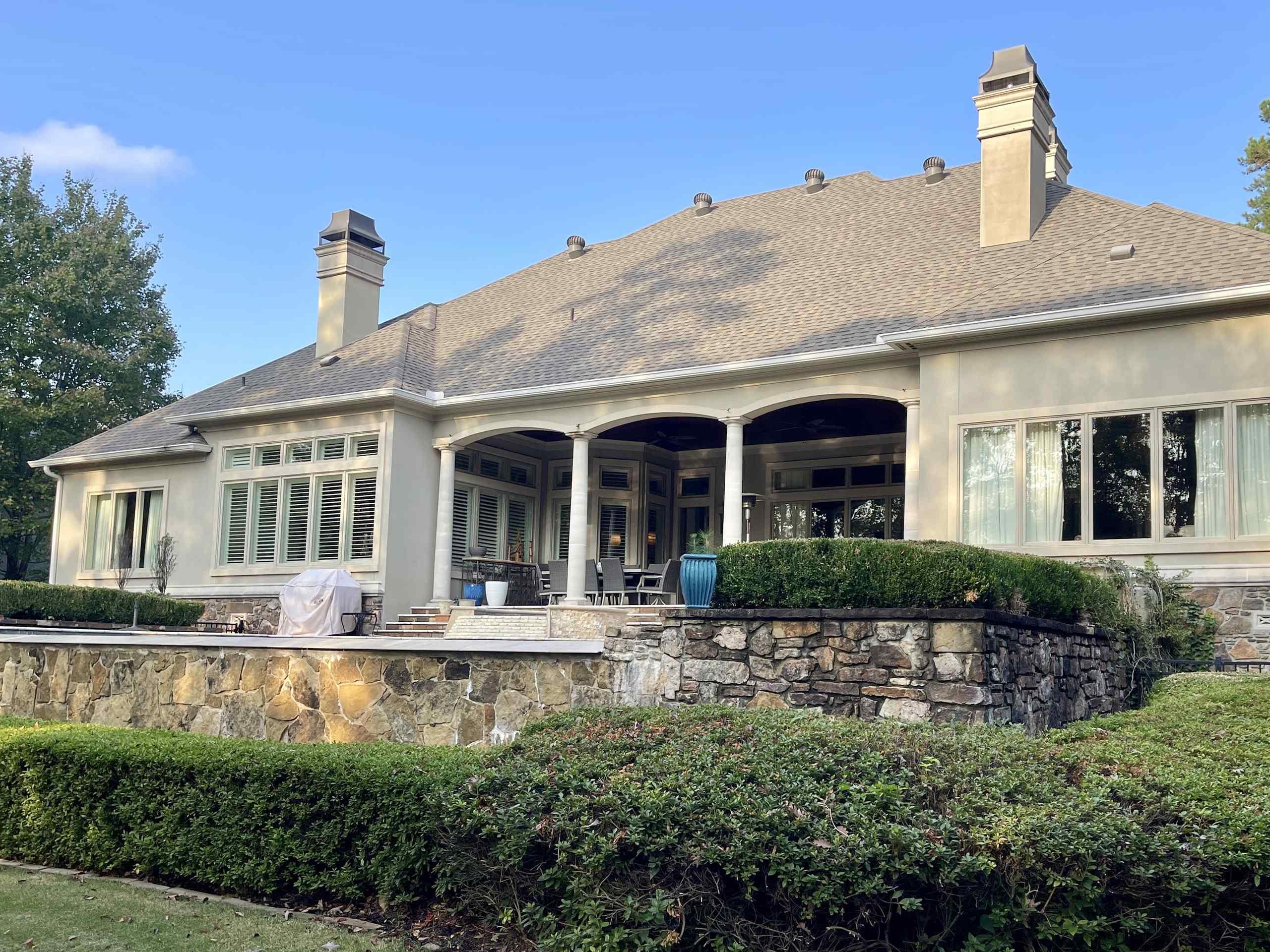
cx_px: 726
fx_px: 1101
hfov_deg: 59.7
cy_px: 543
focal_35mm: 30
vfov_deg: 46.7
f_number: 1.6
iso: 32
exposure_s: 1/1252
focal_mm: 5.1
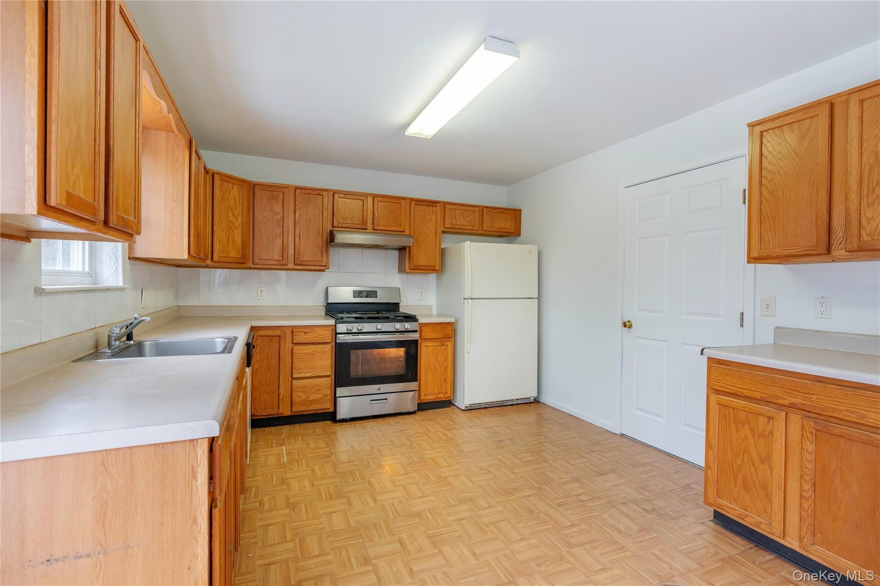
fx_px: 391
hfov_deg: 96.8
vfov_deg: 73.7
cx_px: 440
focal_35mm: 16
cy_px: 293
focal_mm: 16
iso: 800
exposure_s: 1/60
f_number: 5.6
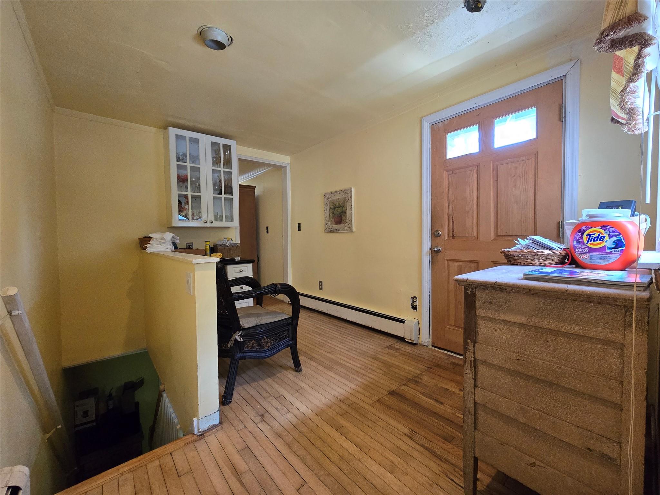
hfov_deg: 106.2
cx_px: 330
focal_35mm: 13
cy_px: 248
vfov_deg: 89.9
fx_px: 248
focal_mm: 2.2
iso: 500
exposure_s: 1/60
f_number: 2.2
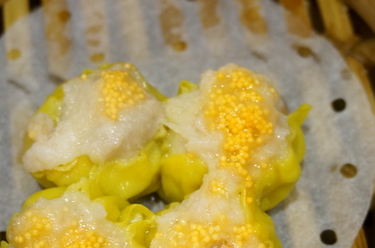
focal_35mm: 70
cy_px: 164
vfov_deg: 19.3
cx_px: 161
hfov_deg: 28.9
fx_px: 728
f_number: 5
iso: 1250
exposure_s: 1/60
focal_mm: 32
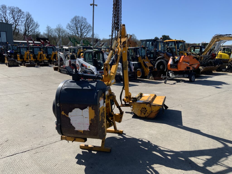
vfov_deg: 48.2
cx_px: 116
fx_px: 194
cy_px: 87
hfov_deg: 61.7
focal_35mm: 29
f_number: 1.8
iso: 16
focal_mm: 3
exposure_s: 1/1730
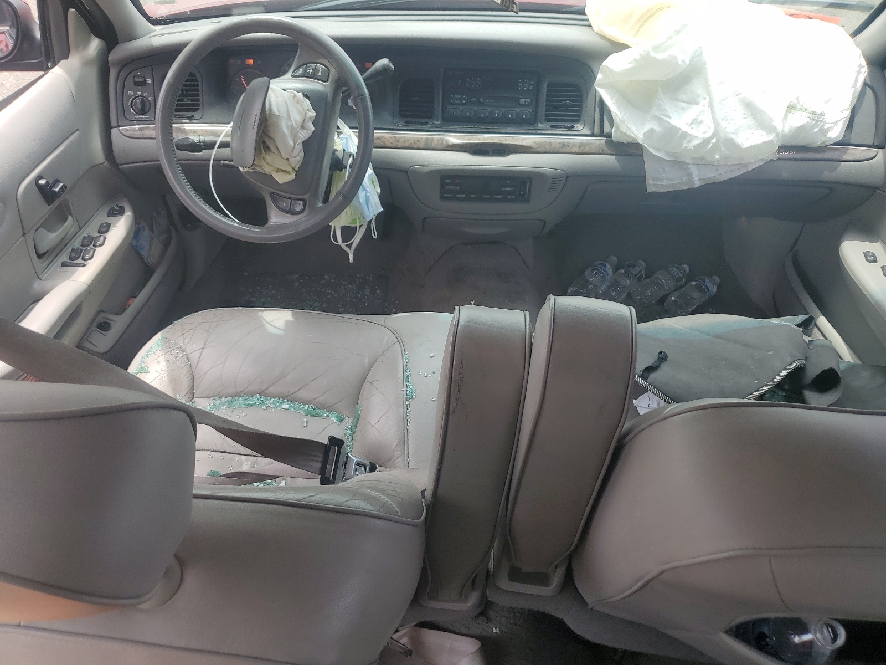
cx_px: 443
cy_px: 332
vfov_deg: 53.1
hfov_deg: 67.3
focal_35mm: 26
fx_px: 665
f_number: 1.5
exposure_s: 1/588
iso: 50
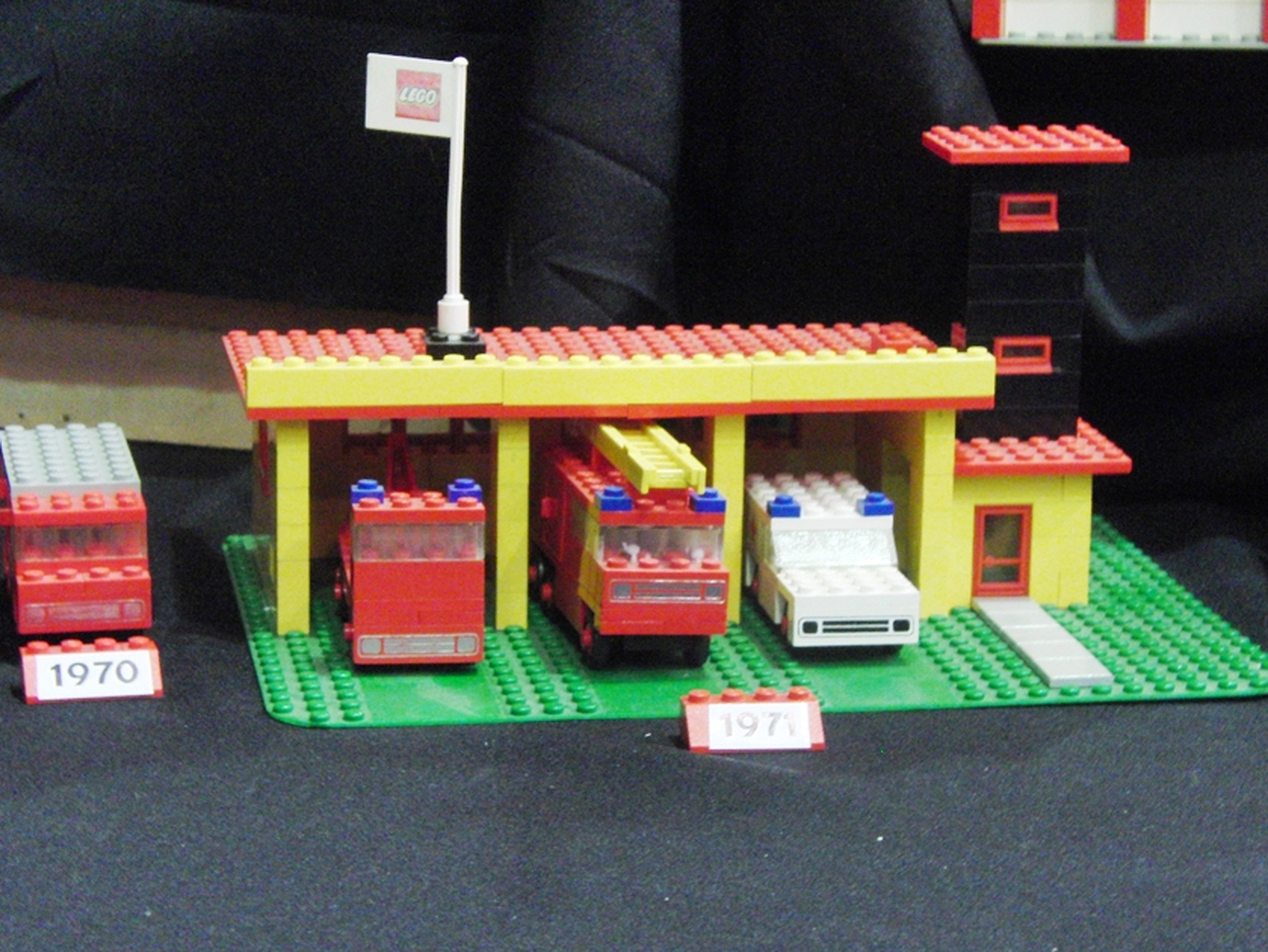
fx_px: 4068
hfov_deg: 17.7
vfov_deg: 13.3
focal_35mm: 111
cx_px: 698
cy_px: 505
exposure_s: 1/8
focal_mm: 16.1
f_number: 3.8
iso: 400
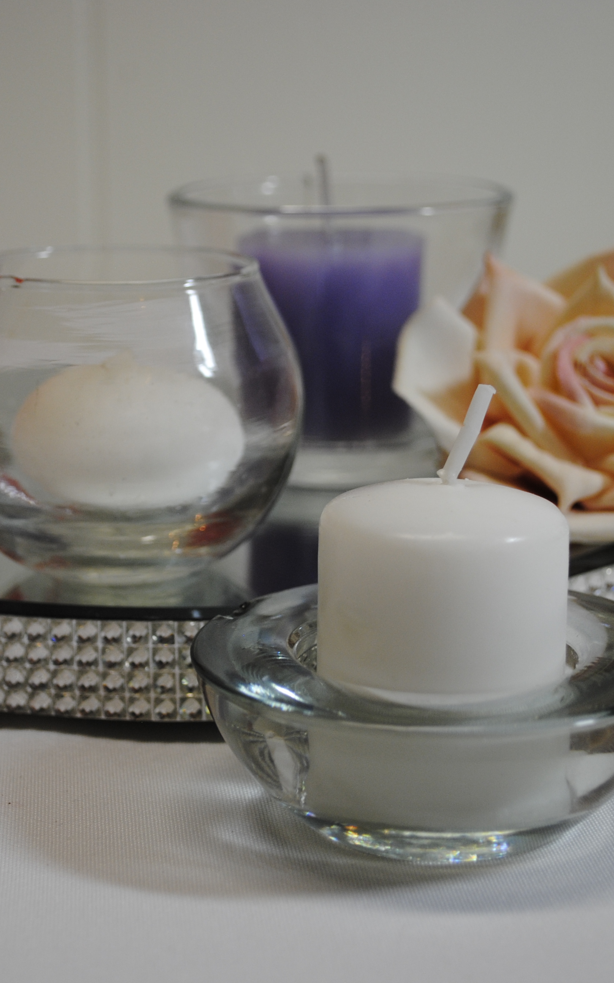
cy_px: 490
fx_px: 2088
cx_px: 251
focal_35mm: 78
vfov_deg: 26.5
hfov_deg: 16.7
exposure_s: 1/50
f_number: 5
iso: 200
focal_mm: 34
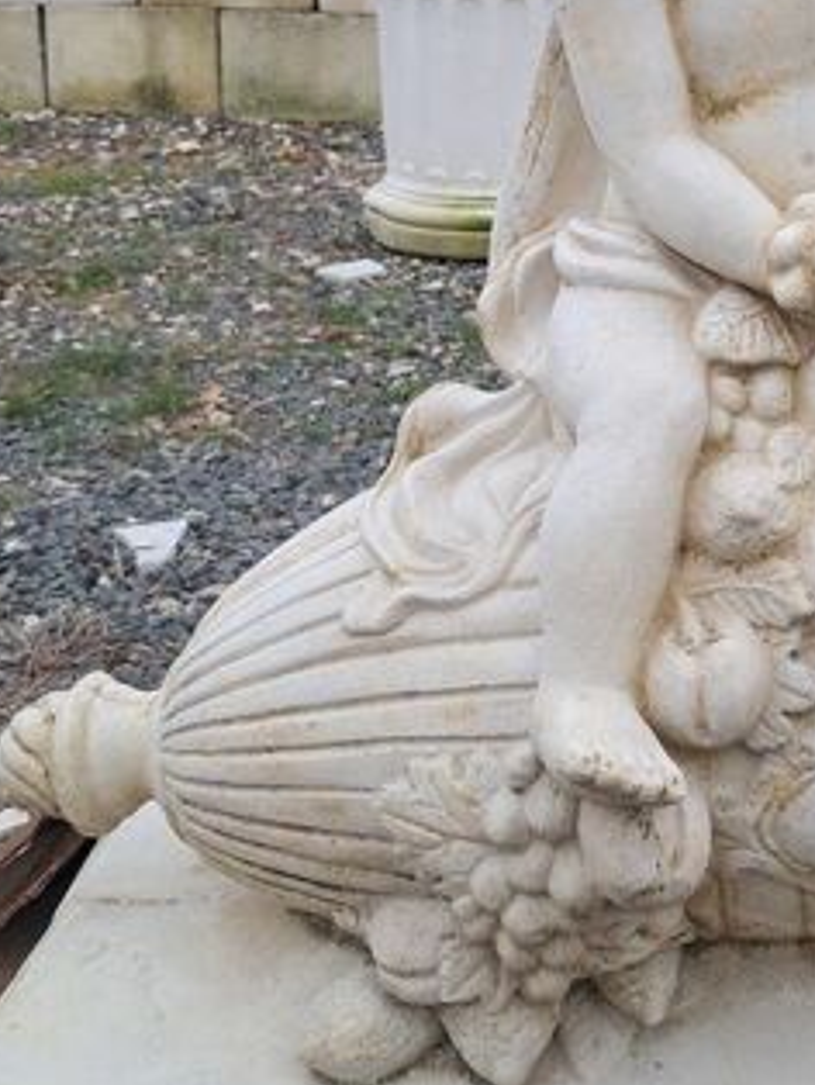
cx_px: 663
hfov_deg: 26.1
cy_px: 287
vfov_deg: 34.3
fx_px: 1724
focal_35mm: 55
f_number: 1.8
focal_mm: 4
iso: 50
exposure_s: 1/50
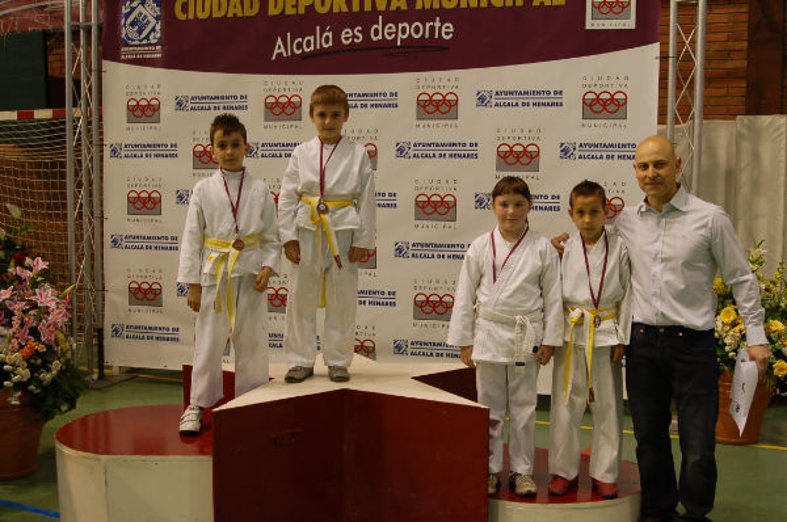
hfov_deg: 46.5
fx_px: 917
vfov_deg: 31.8
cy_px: 261
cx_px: 394
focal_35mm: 42
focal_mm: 28
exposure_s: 1/50
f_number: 3.5
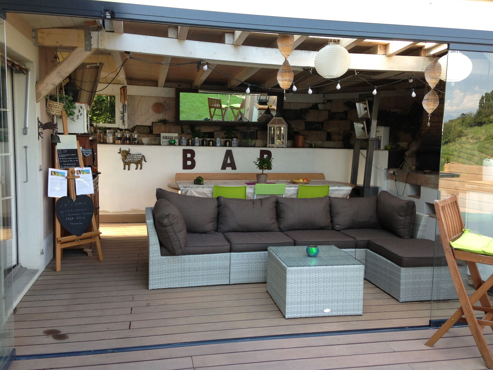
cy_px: 185
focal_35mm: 33
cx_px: 246
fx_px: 470
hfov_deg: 55.4
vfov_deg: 42.9
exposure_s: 1/120
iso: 64
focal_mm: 4.13
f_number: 2.4
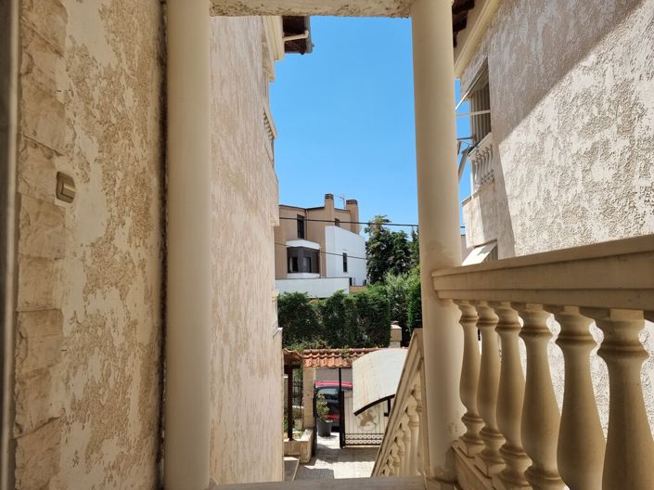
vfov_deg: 56.8
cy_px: 245
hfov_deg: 71.6
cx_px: 327
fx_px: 453
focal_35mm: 24
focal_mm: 6.7
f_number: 1.8
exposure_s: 1/944
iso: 50
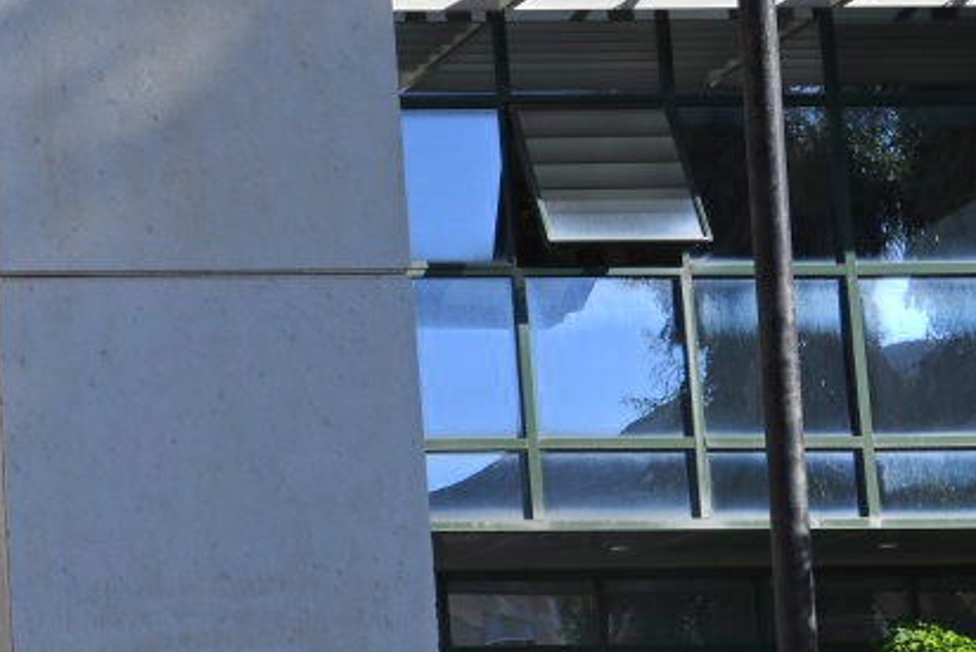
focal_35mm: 116
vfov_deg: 11.8
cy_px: 567
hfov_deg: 15.1
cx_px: -817
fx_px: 3145
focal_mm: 29.5
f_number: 10
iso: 100
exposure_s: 1/200
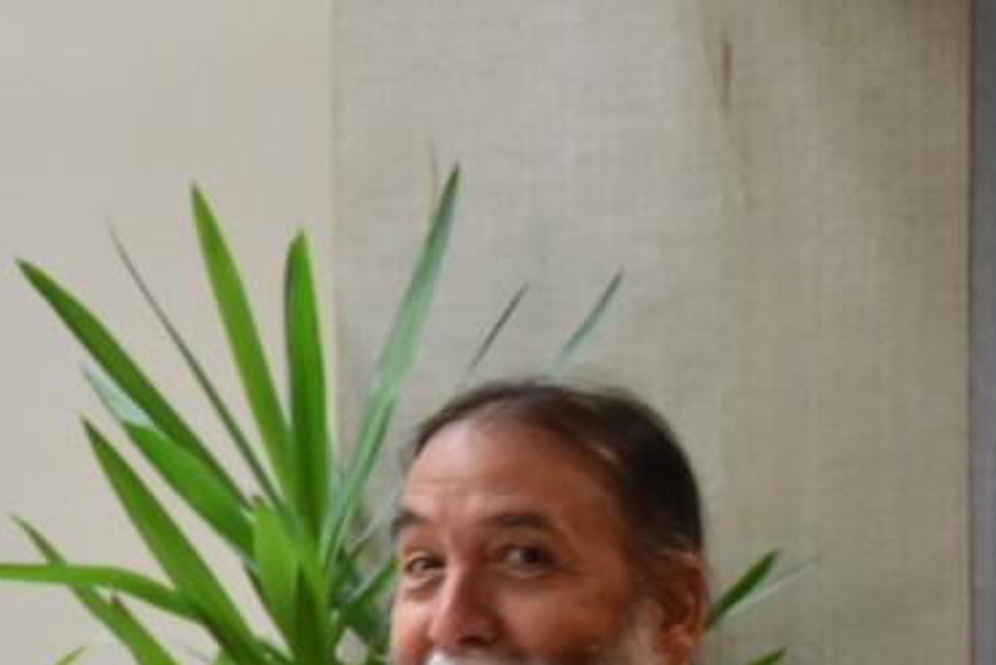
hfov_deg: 12.3
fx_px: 4527
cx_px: -213
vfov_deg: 8.3
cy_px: 775
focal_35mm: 164
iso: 2000
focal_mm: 35
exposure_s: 1/60
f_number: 4.5
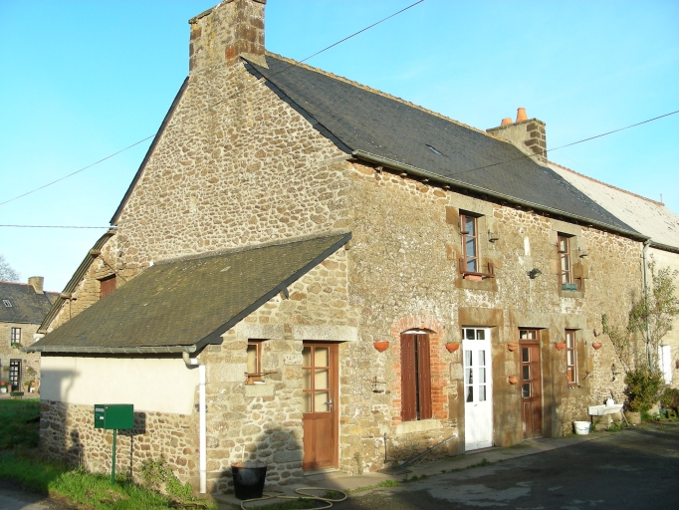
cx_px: 340
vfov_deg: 37.7
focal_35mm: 38
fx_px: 746
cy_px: 255
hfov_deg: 49.0
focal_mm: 6.3
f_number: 4
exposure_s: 1/156
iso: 50
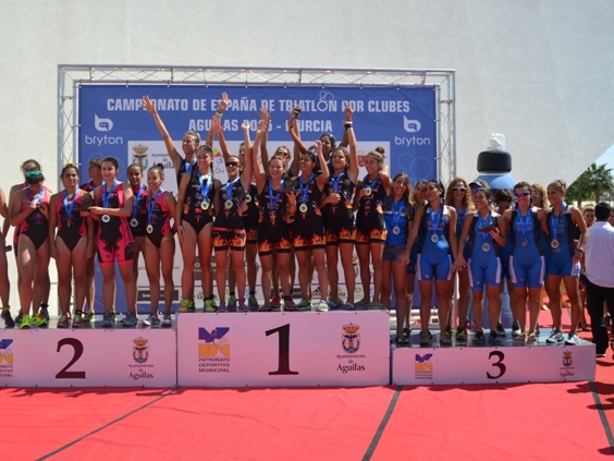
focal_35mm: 36
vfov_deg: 39.7
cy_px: 229
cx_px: 280
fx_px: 639
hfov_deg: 51.3
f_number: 8
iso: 100
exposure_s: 1/250
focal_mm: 22
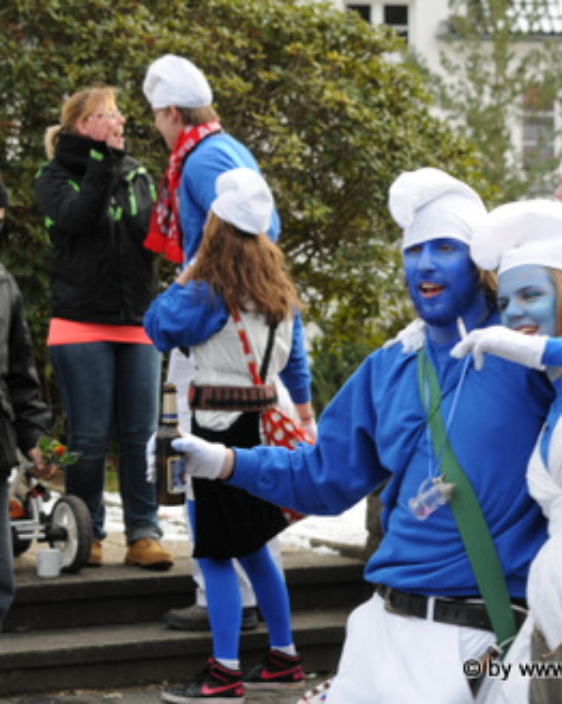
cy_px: 354
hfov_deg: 10.3
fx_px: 3122
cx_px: 433
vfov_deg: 12.9
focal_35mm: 150
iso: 200
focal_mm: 70
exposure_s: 1/125
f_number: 5.6
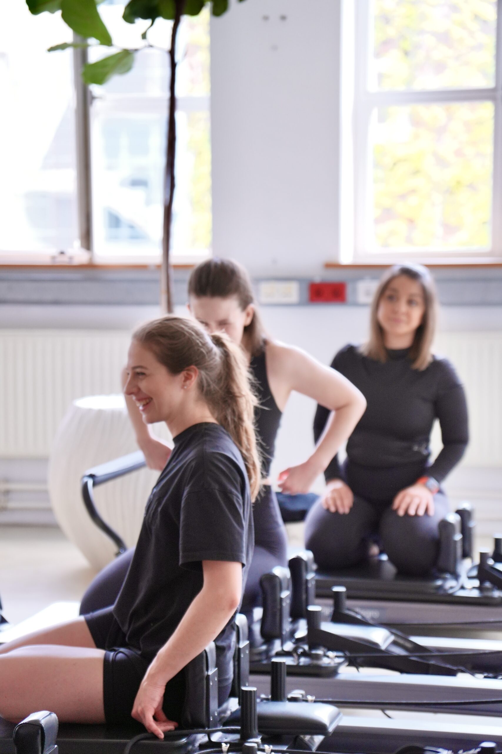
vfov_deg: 19.5
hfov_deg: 13.0
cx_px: 251
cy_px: 377
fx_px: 2196
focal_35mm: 105
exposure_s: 1/100
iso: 500
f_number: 3.2
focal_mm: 70
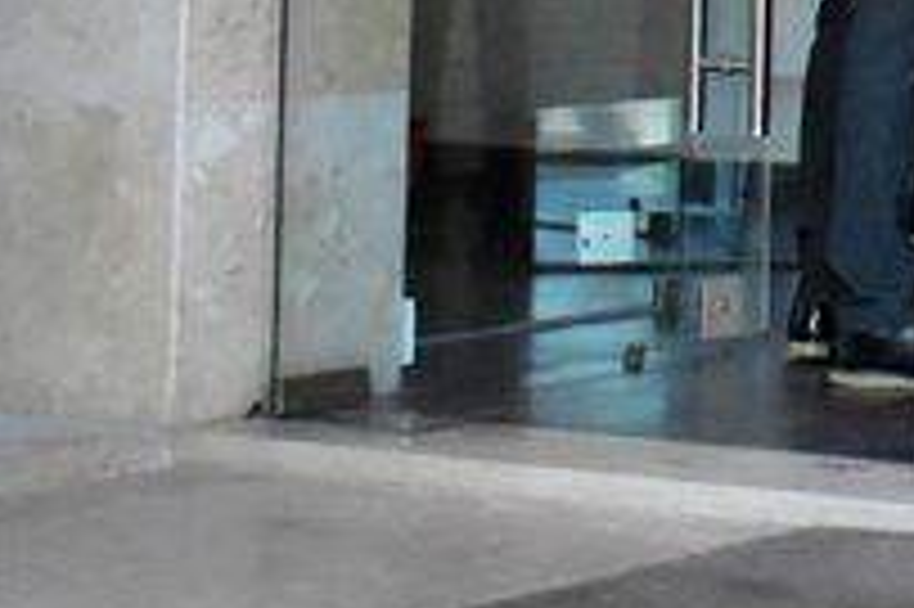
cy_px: -565
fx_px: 3146
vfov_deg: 10.3
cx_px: 1950
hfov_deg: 13.6
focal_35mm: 124
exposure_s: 1/640
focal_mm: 18
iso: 6400
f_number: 3.5
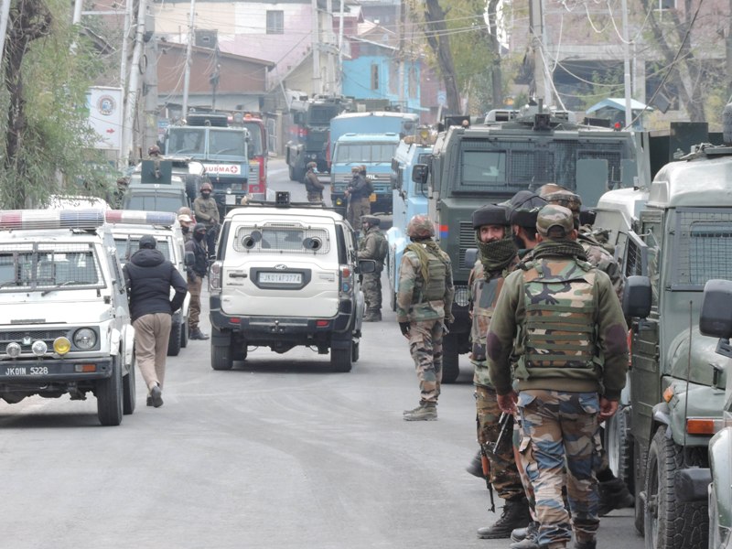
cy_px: 274
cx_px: 366
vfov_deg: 8.7
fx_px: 3595
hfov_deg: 11.6
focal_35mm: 170
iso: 400
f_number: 6.3
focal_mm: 30.3
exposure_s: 1/80
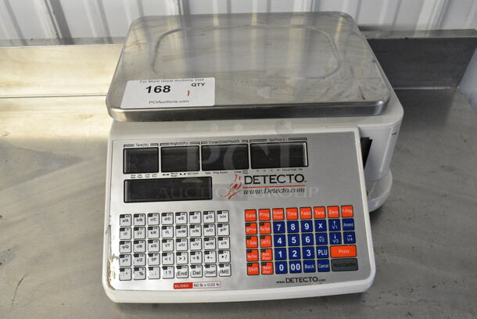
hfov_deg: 61.9
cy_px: 160
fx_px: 398
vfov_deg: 43.7
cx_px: 238
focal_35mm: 30
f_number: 7.1
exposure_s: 1/200
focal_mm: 20
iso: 6400
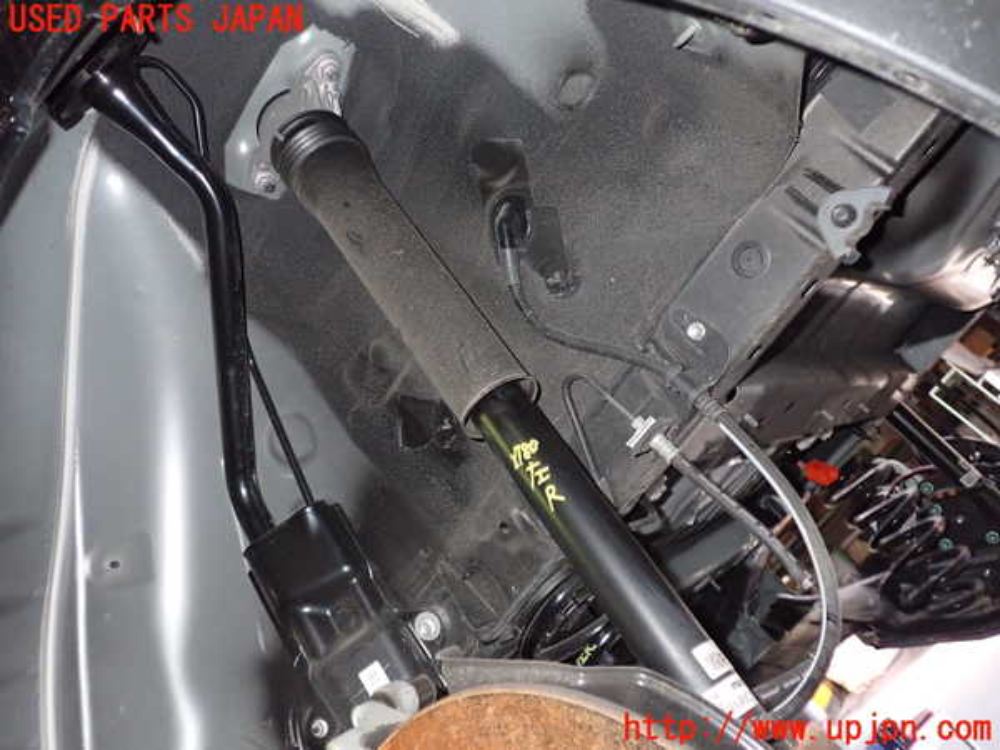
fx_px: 867
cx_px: 500
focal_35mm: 30
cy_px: 375
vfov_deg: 46.8
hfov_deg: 60.0
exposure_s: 1/30
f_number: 6.3
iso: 800
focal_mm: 5.4
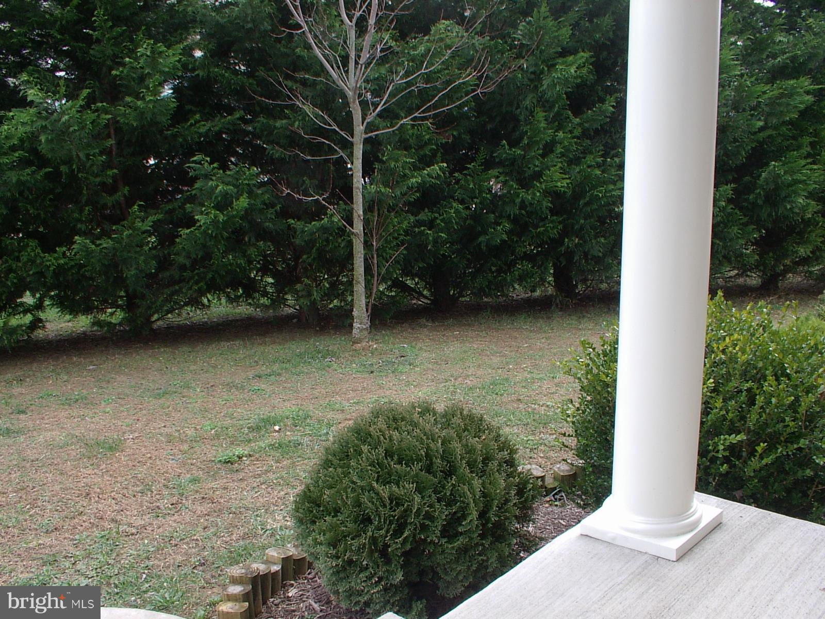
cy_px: 310
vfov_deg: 38.7
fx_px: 882
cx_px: 412
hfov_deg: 50.1
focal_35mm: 37
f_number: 4.4
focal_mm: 5.8
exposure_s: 1/75
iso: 100
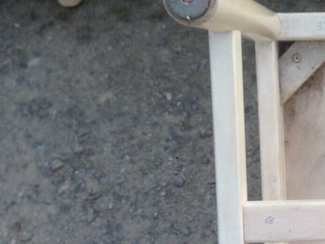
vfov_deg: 15.0
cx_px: 414
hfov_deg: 18.7
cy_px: 206
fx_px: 920
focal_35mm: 98
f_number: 2.4
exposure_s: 1/547
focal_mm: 4.12
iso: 50
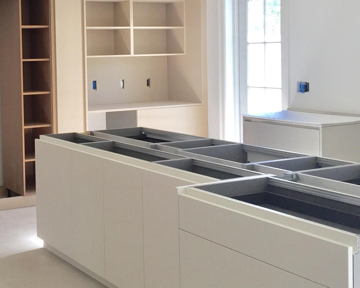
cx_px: 54
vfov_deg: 26.4
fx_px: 607
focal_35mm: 57
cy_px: 82
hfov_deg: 31.8
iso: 50
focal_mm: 4.15
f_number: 2.2
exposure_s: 1/120
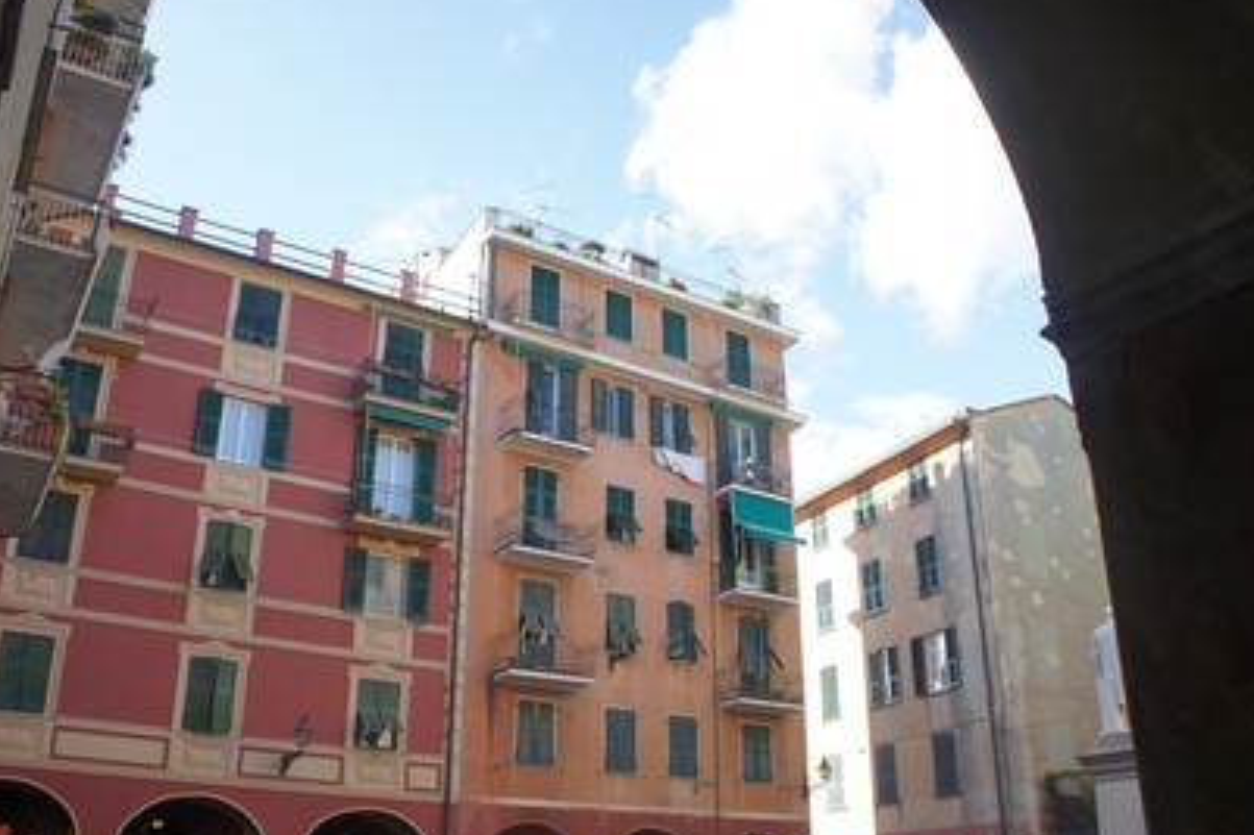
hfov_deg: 60.2
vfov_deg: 42.2
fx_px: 1079
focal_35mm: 31
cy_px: 457
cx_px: 563
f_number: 7.1
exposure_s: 1/250
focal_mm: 18
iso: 400
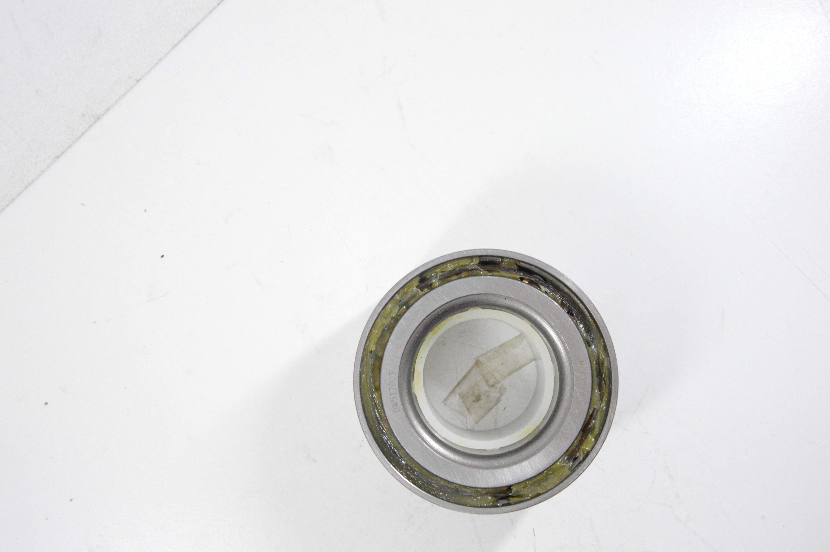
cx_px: 415
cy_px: 276
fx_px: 1175
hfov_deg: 38.9
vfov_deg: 26.4
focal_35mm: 51
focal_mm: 34
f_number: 7.1
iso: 3200
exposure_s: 1/100
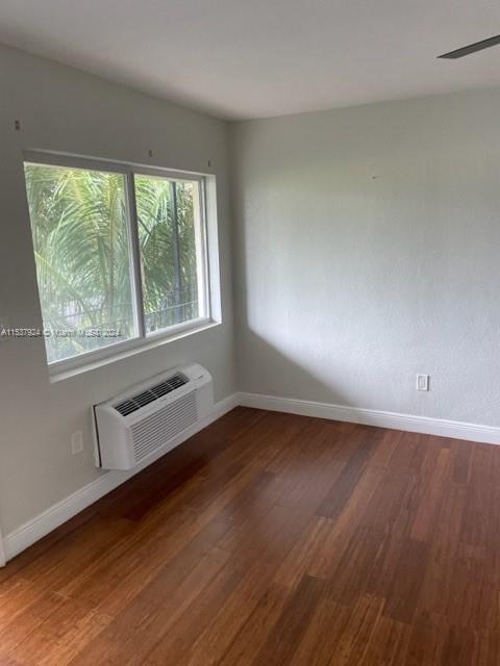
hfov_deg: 53.1
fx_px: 501
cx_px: 250
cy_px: 333
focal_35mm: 26
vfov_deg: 67.3
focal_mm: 4.2
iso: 125
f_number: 1.6
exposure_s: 1/106
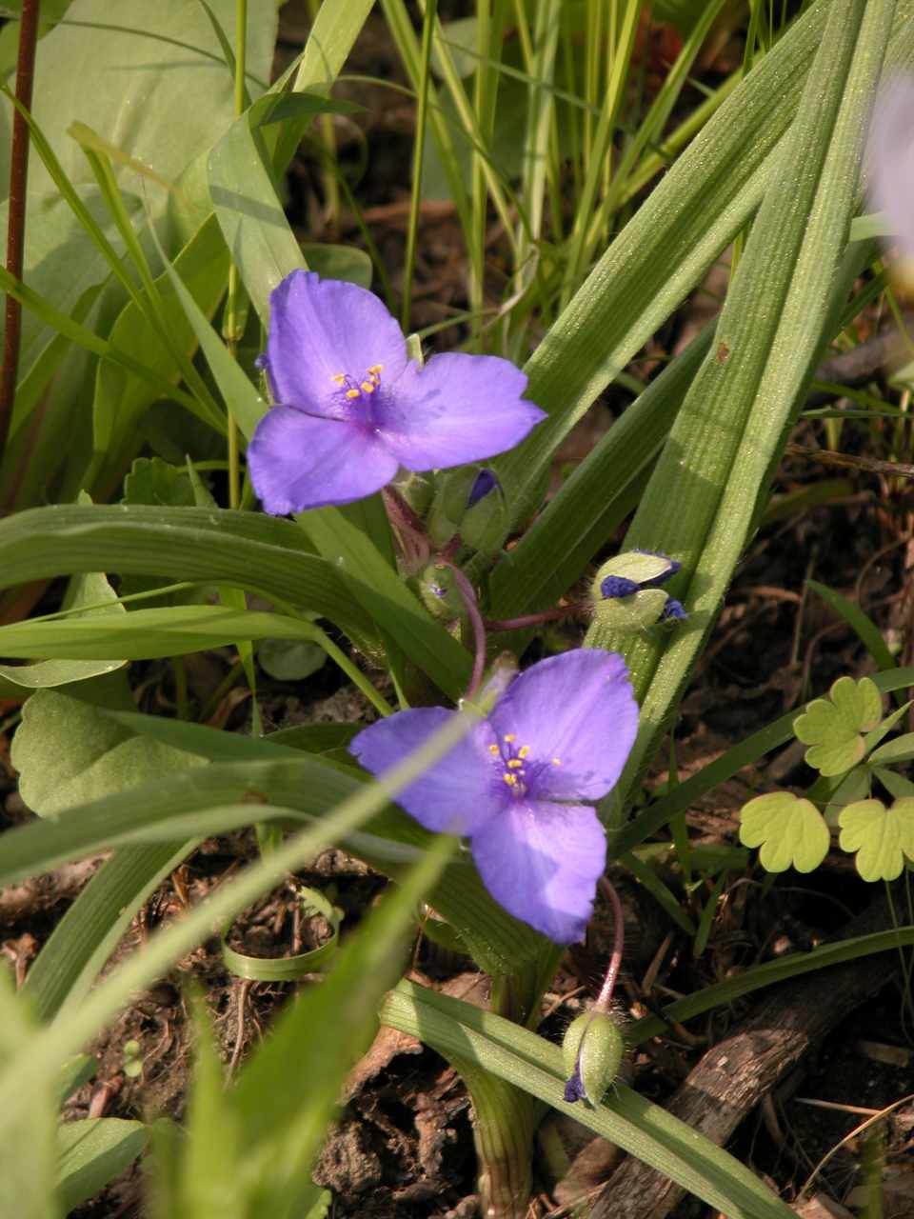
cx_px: 457
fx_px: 9857
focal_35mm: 280
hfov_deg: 5.3
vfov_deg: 7.1
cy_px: 610
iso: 100
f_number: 4.2
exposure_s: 1/152
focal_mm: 71.2
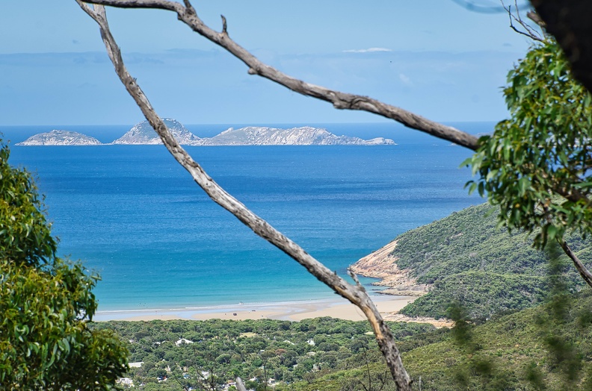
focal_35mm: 174
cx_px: 296
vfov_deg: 7.8
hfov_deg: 11.8
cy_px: 196
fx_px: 2854
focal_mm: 116
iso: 100
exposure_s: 1/250
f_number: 8
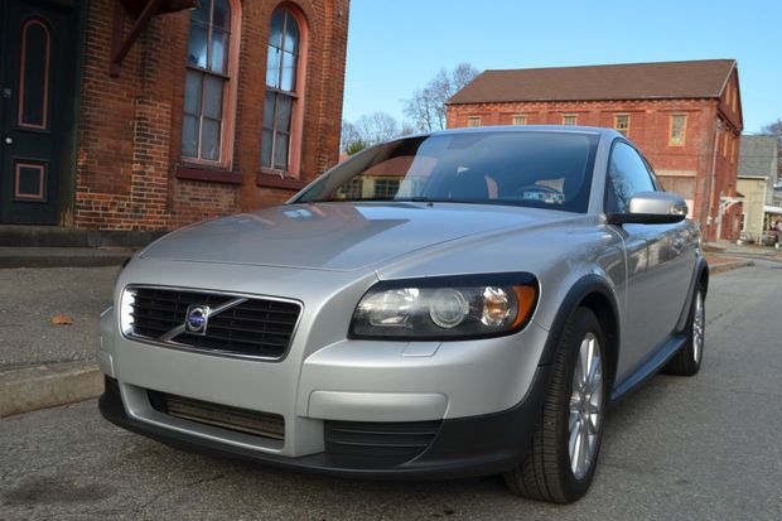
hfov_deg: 55.8
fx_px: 738
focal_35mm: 34
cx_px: 383
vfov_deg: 38.9
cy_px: 256
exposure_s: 1/250
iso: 200
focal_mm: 22
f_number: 8
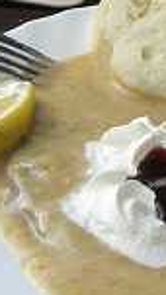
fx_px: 1283
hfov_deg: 7.2
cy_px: -203
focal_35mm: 164
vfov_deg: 12.2
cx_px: 271
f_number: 3.1
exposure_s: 1/125
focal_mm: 6.3
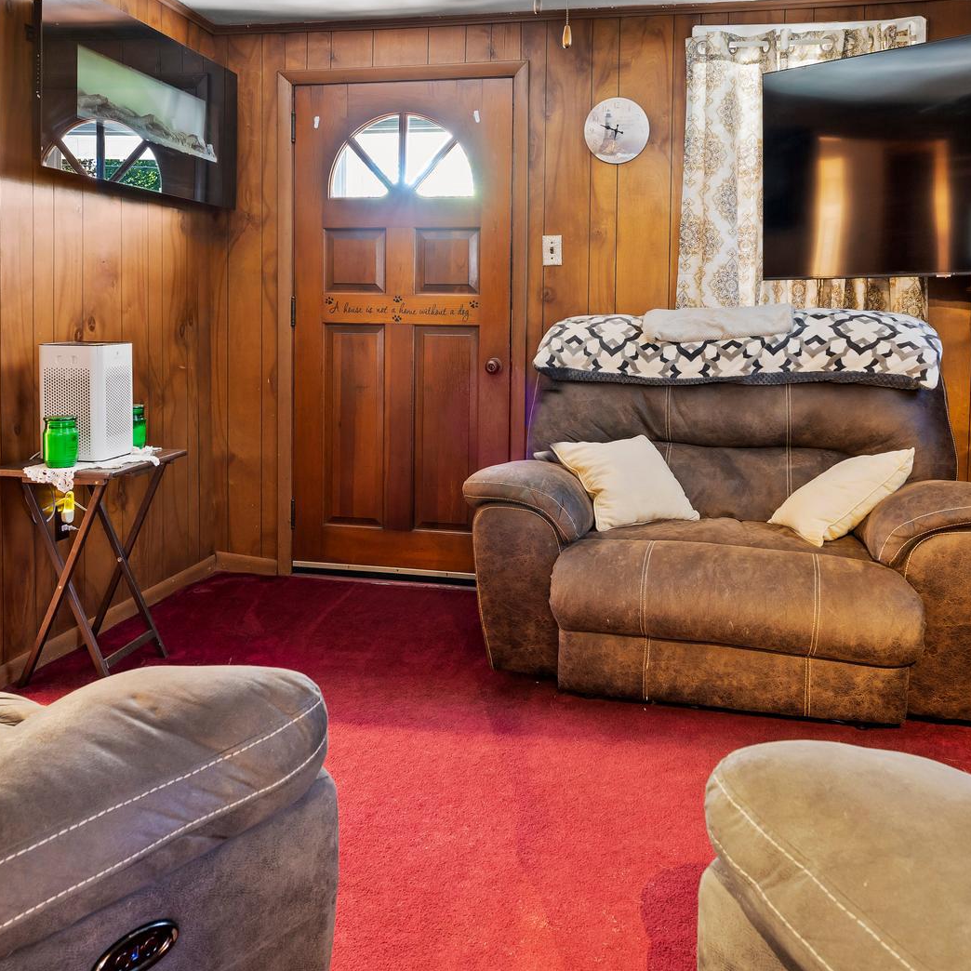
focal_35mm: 30
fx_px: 952
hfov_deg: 54.0
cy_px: 372
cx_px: 498
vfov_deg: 53.5
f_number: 7.1
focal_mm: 18
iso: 400
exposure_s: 3.2
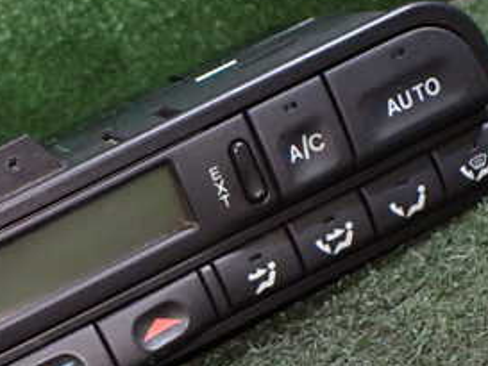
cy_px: 332
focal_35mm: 66
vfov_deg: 21.7
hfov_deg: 28.4
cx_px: 66
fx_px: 931
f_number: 2.3
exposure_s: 1/60
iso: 800
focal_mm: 5.4
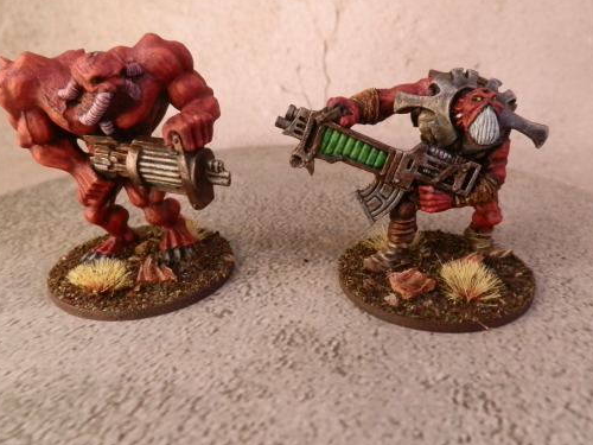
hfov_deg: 60.0
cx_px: 301
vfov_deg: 46.8
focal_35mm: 30
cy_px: 212
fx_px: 514
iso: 400
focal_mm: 5
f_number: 3.1
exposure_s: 1/100
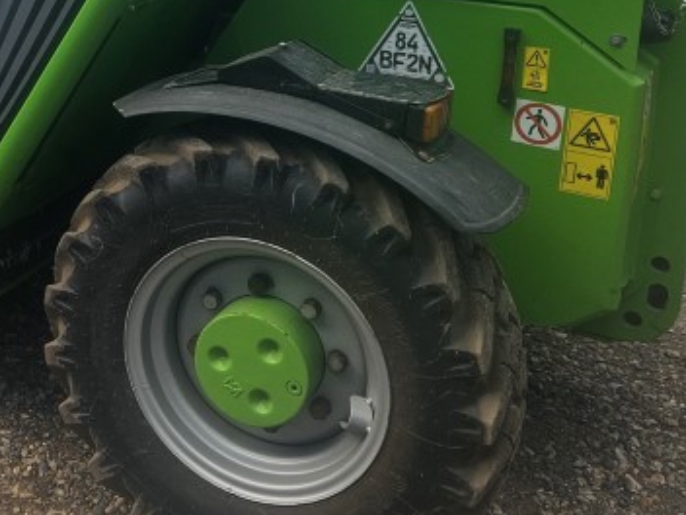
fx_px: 1328
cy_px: -10
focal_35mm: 67
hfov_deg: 27.2
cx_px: -14
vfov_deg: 21.1
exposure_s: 1/686
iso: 25
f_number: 1.8
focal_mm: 5.4
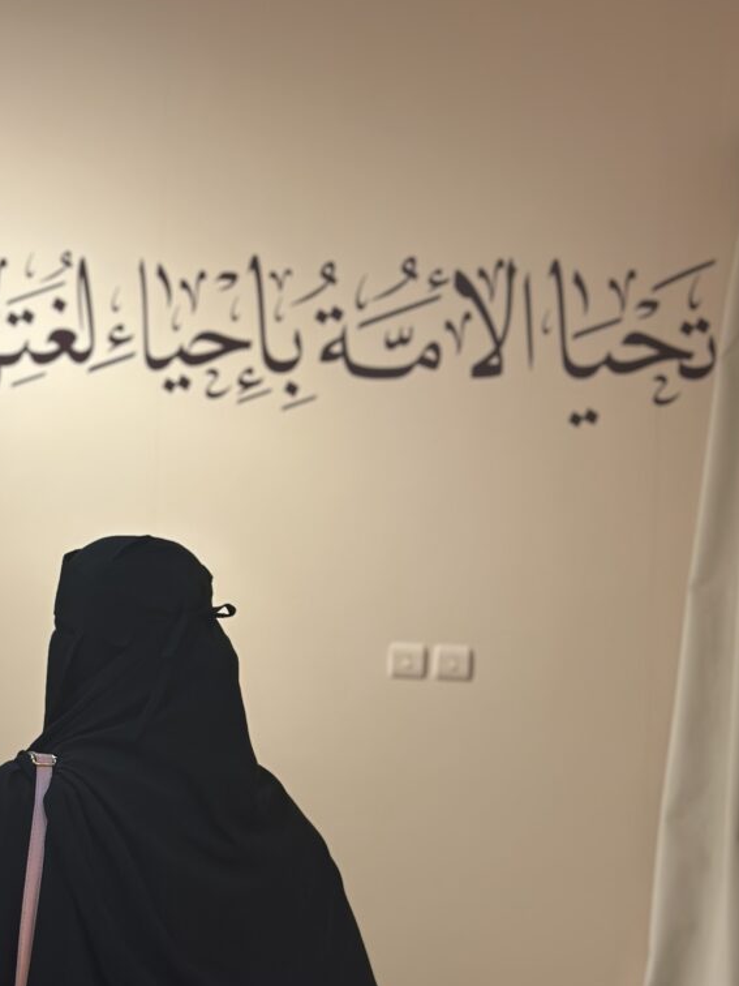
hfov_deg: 22.5
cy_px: 575
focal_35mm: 65
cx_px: 250
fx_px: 1850
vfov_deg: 29.8
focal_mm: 6.86
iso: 80
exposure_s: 1/100
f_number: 1.78
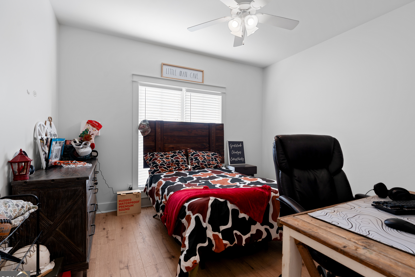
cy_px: 138
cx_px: 207
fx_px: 196
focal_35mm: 17
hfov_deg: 93.3
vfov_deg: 70.5
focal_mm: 16
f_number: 6.3
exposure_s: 1/15
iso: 100
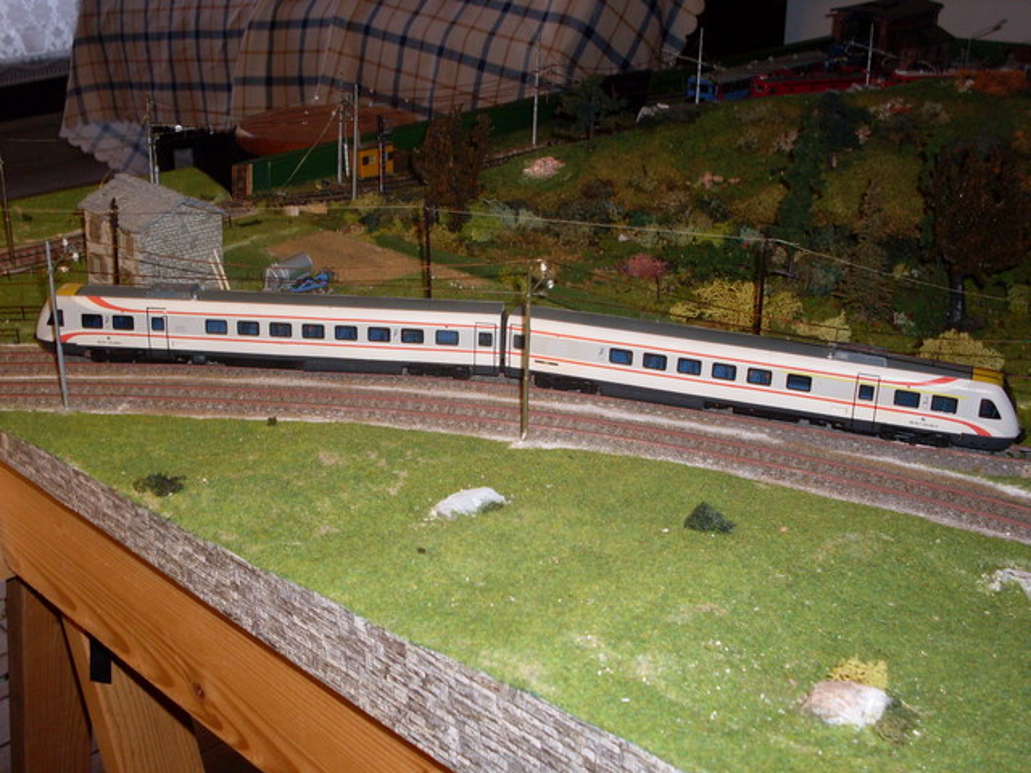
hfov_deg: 38.9
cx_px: 516
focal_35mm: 49
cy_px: 386
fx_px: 1459
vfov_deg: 29.7
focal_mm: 8.1
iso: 100
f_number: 3.1
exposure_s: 1/45
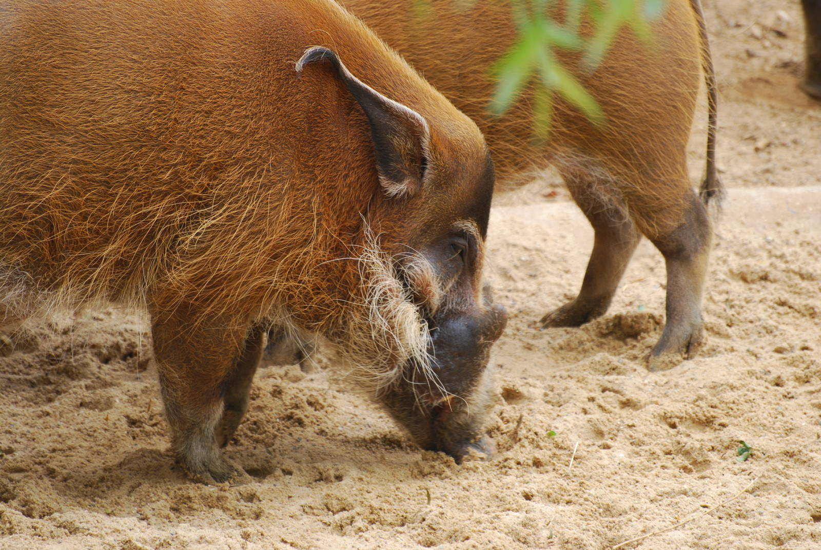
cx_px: 410
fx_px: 9247
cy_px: 275
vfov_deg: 3.4
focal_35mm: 405
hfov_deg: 5.1
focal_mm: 270
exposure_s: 1/125
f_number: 5.6
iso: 200
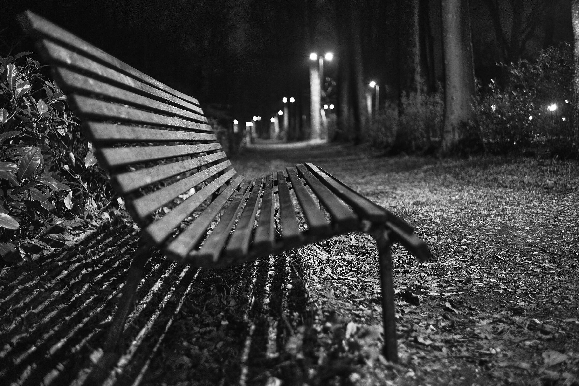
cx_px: 290
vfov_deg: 37.9
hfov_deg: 54.4
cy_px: 193
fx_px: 563
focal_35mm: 35
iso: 2500
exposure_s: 1/50
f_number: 1.6
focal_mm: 23
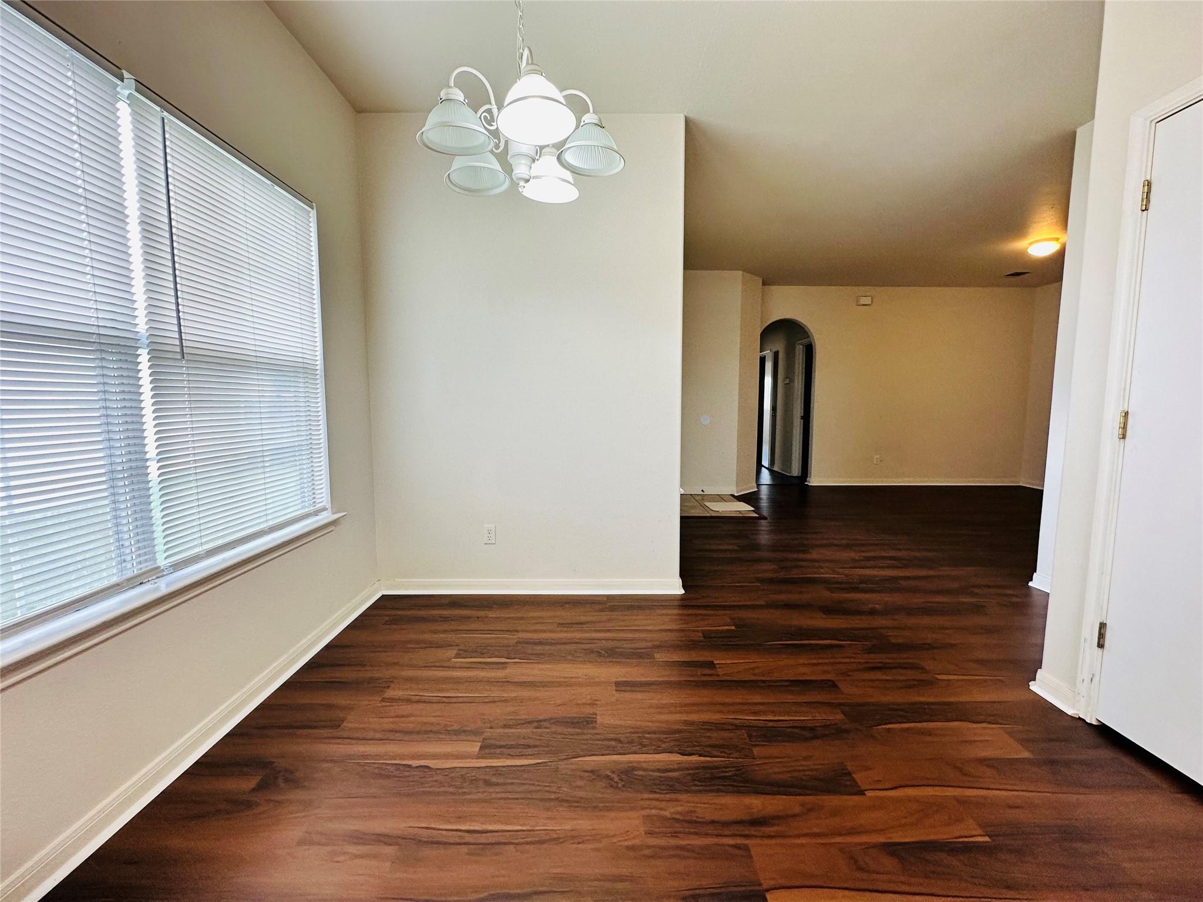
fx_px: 487
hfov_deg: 102.1
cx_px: 602
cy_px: 451
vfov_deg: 85.7
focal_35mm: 14
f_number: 2.2
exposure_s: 1/120
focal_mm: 2.22
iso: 160
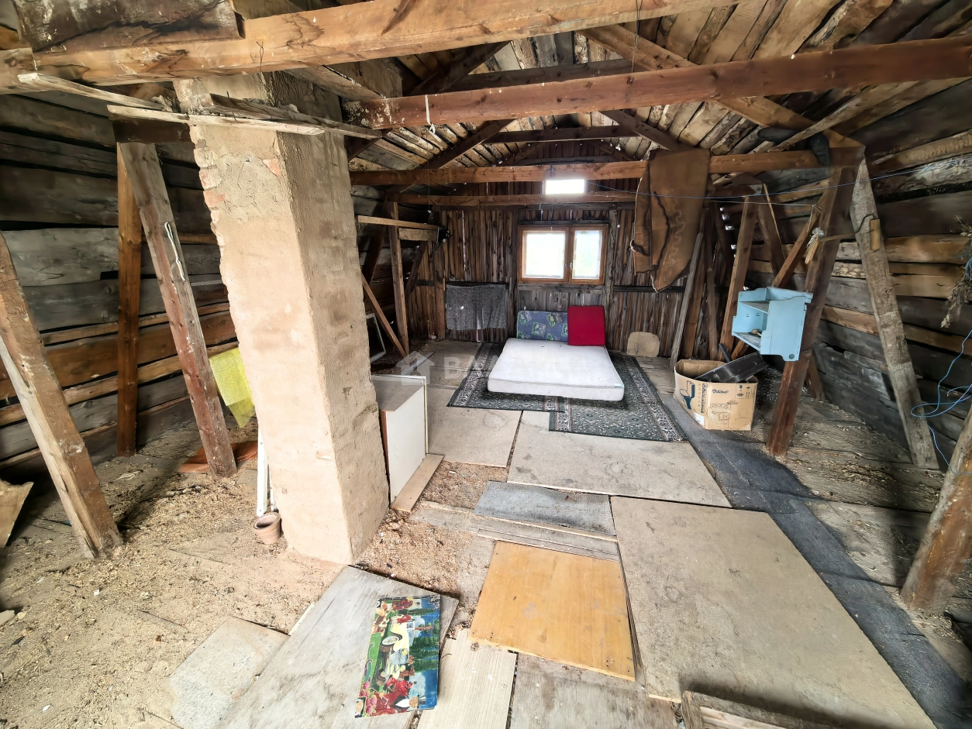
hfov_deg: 106.2
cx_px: 486
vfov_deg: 89.9
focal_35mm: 13
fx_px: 365
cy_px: 364
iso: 160
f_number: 2.2
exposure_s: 1/59.7
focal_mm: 1.76
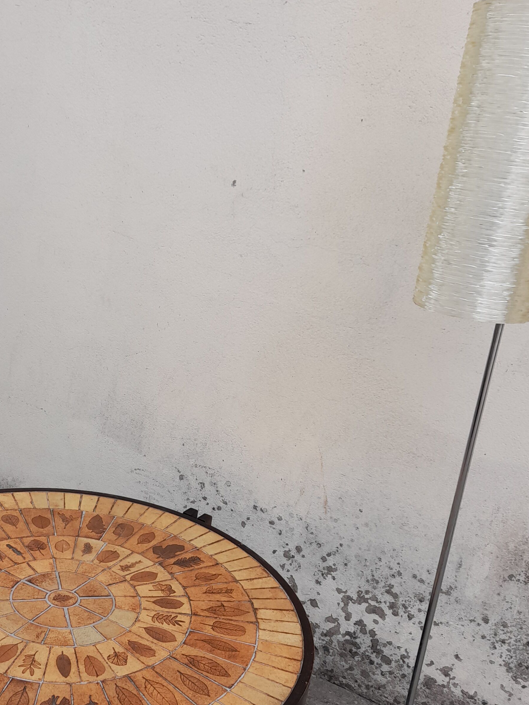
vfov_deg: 44.7
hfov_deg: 34.0
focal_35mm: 42
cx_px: 173
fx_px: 856
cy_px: 391
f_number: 2
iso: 20
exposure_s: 1/120
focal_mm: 4.6
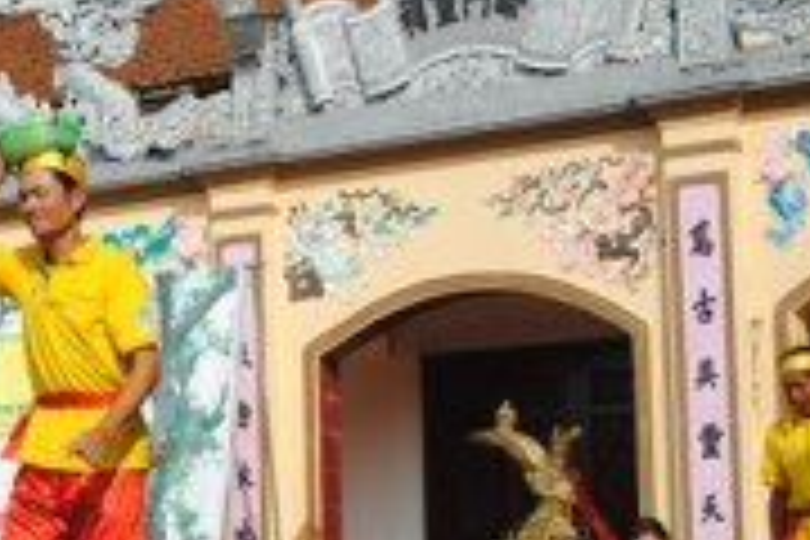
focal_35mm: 108
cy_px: 500
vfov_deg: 12.5
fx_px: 2435
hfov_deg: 18.3
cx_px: -54
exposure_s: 1/320
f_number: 9
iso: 100
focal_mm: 29
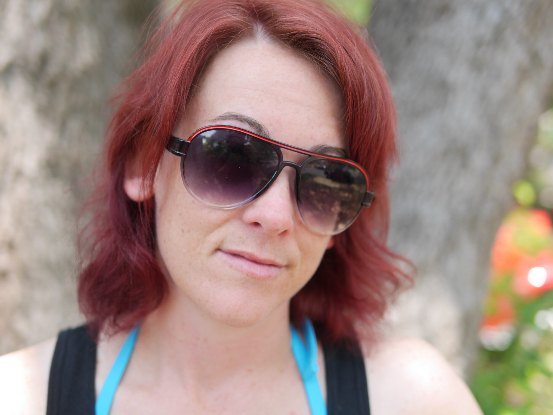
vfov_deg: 29.1
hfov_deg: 38.2
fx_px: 799
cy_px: 208
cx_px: 276
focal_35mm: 50
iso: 200
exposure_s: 1/640
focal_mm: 25
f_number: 1.8
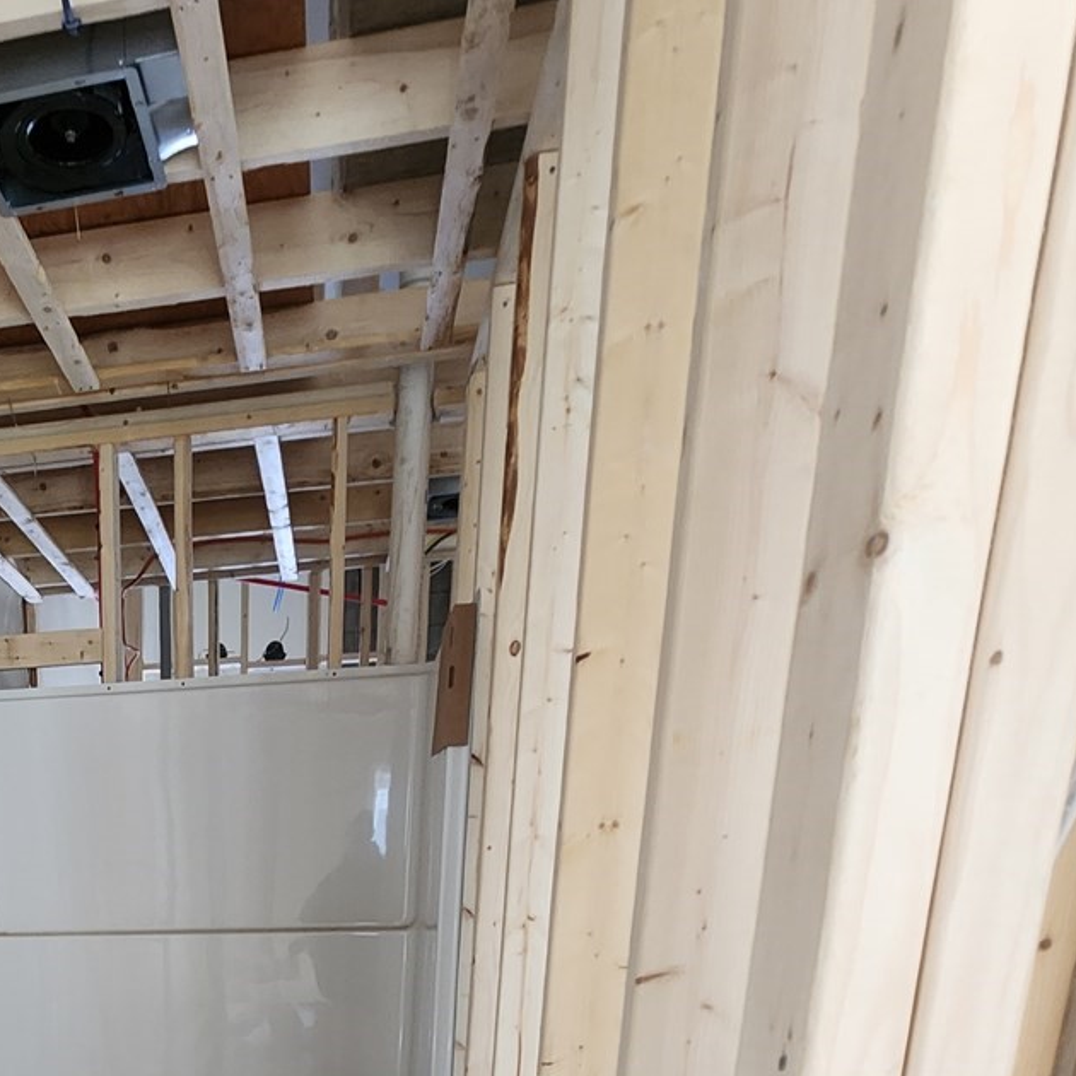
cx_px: 99
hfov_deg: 50.5
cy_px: 1173
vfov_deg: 44.4
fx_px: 985
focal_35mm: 28
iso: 250
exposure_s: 1/60
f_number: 2.2
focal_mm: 2.2
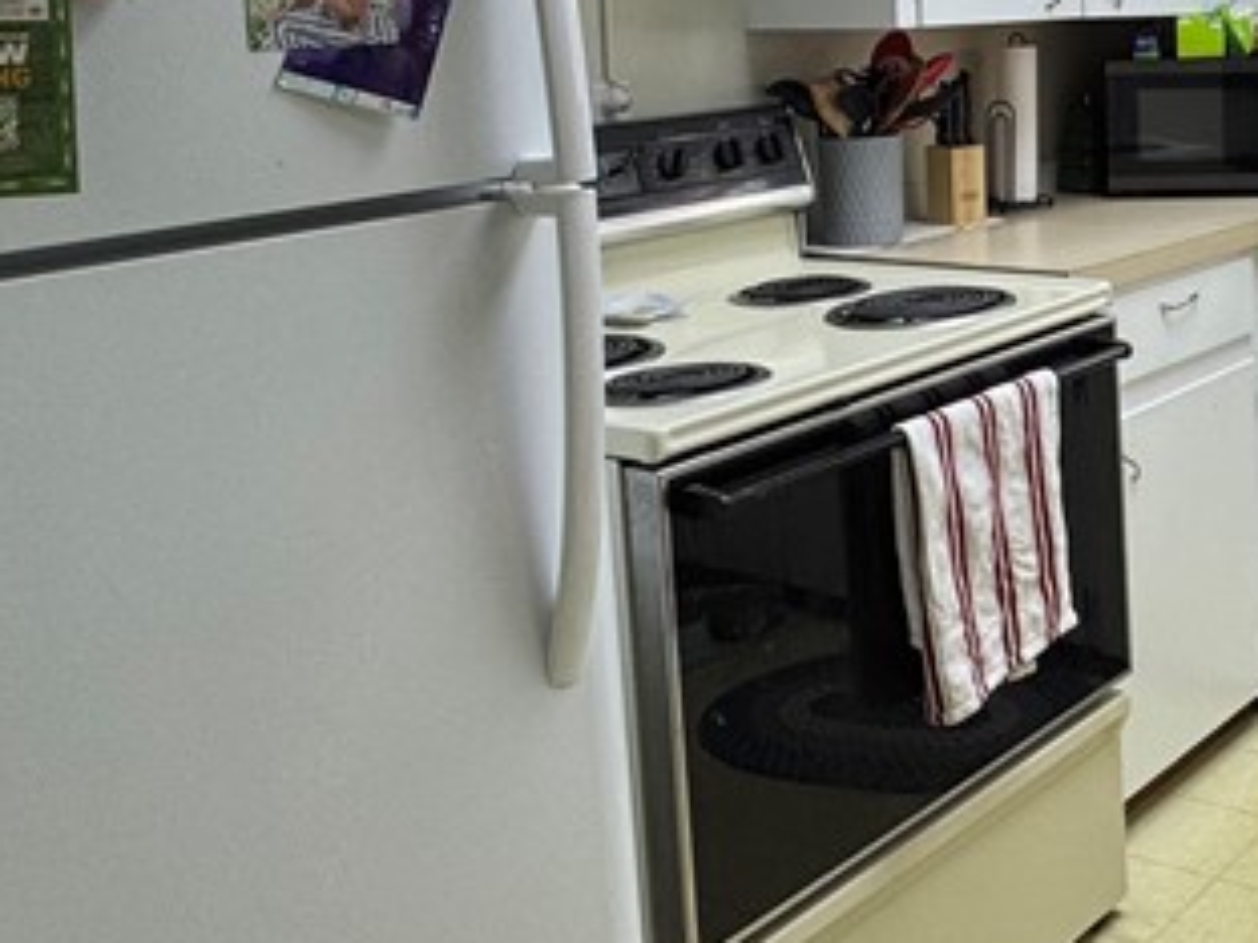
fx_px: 1672
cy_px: 85
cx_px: 1379
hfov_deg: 35.4
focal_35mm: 46
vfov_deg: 30.1
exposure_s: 1/120
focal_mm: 2.22
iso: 64
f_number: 2.2
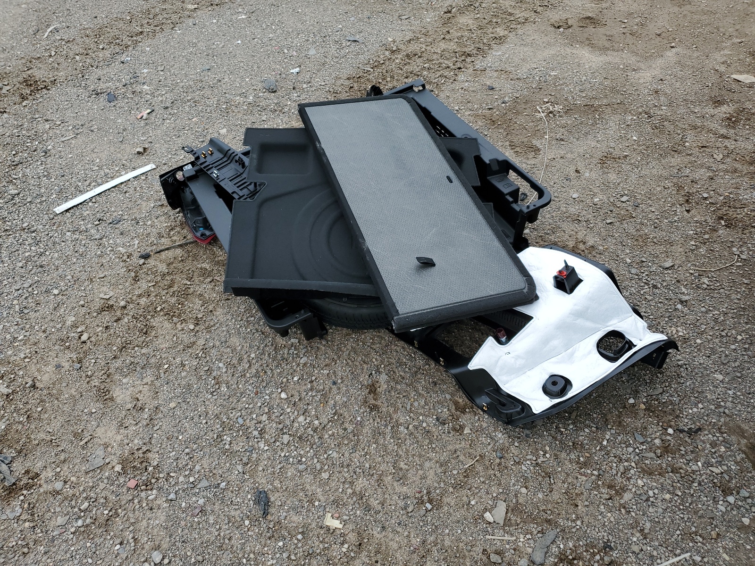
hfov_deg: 67.3
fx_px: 567
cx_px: 378
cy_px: 283
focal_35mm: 26
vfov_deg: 53.1
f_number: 1.5
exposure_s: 1/1000
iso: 50
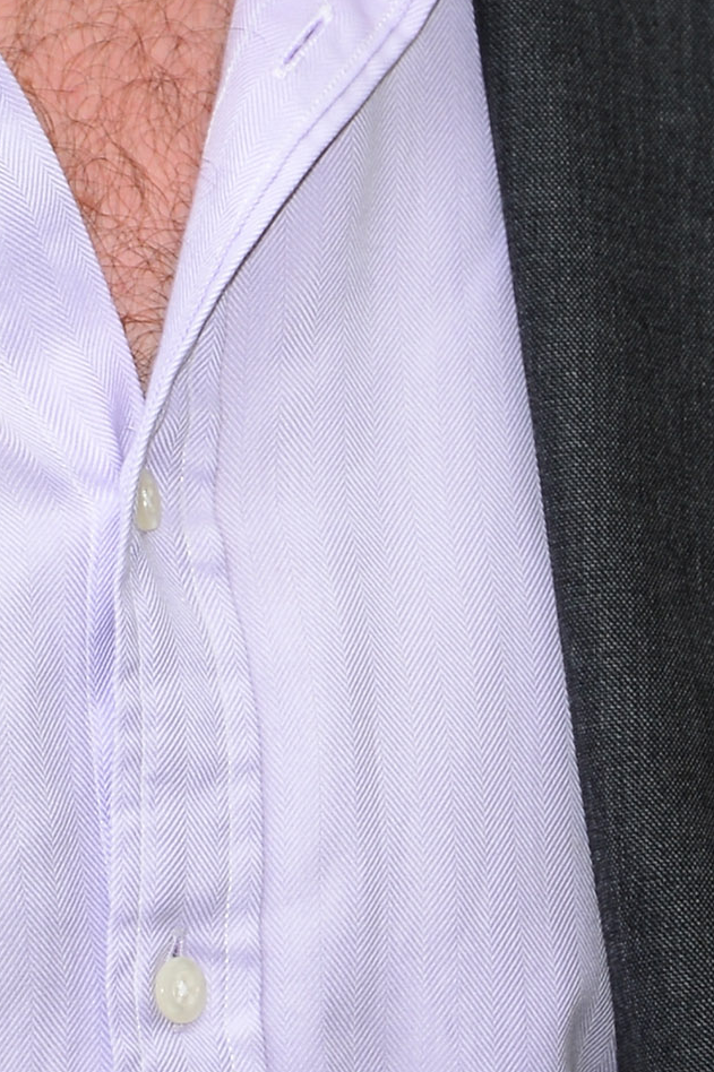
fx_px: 18851
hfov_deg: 2.2
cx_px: -18
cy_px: -607
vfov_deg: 3.2
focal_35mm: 633
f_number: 5
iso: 320
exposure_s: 1/200
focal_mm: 200
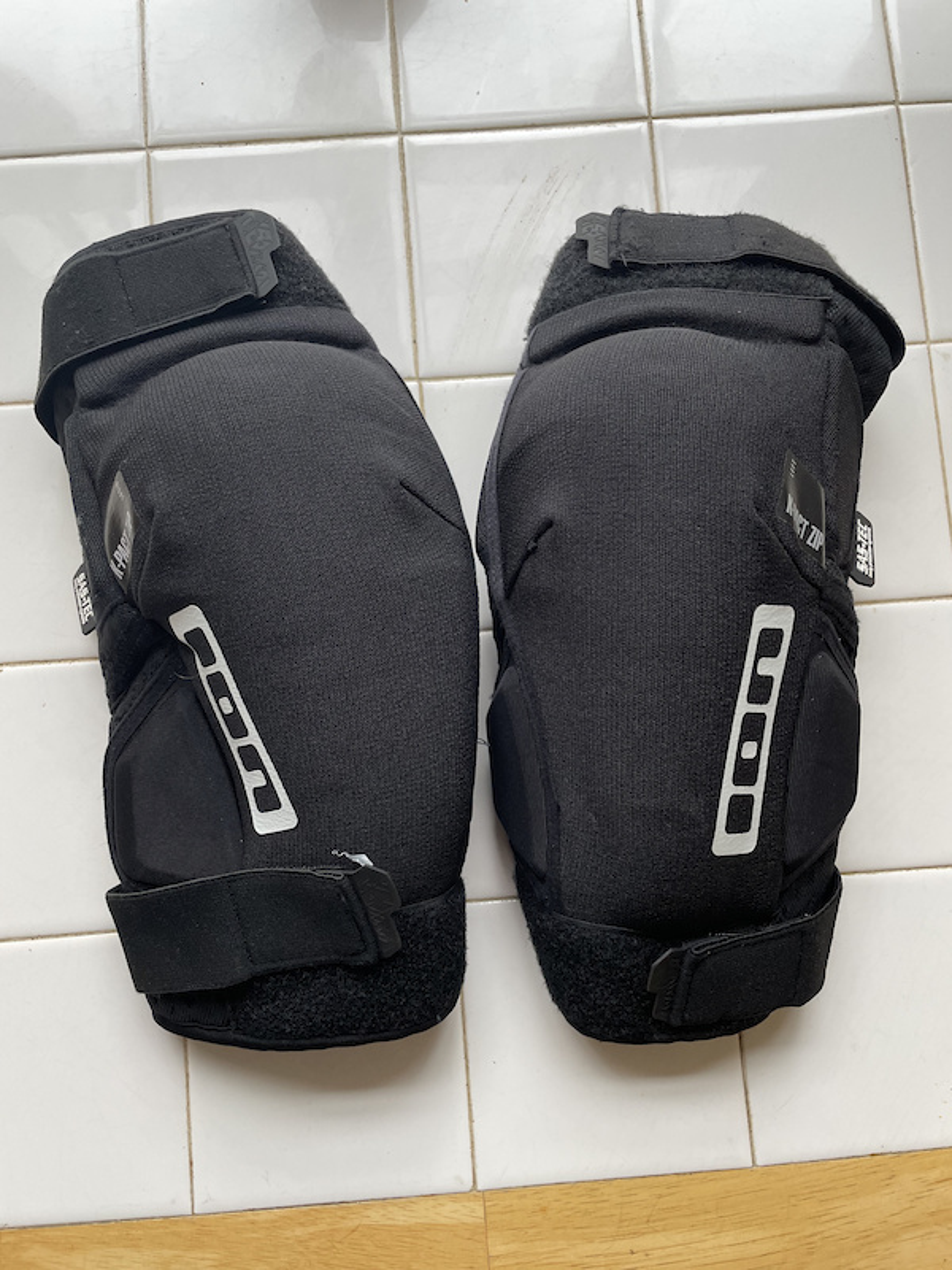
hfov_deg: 53.1
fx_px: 953
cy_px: 635
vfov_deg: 67.3
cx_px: 476
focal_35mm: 26
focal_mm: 4.2
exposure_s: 1/60
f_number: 1.6
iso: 64
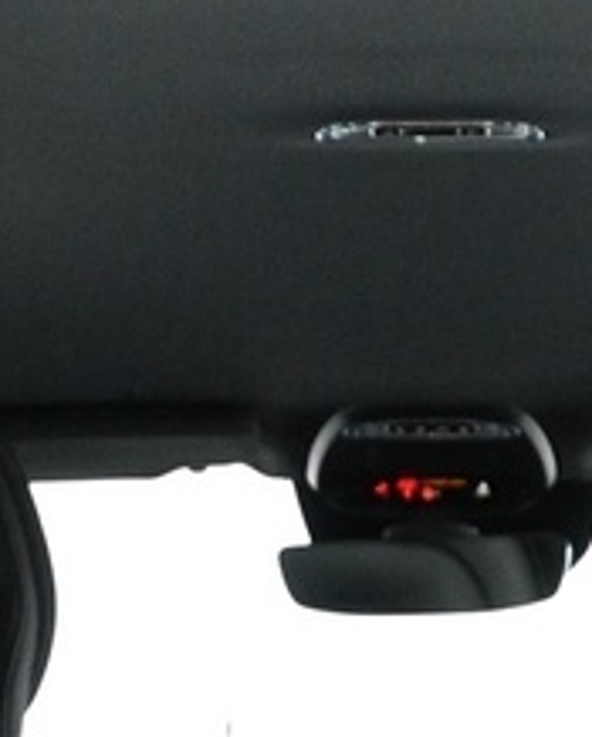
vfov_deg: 8.8
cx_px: 463
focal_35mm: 209
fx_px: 4568
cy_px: 1427
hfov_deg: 7.4
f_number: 3.8
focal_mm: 20
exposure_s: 1/20
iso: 1600
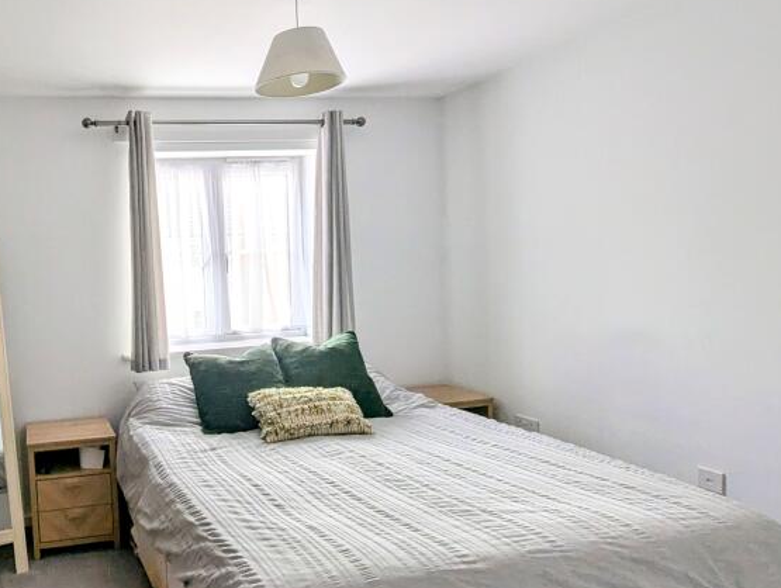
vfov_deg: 56.9
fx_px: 542
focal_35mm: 24
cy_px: 296
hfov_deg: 63.4
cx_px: 125
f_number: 2.2
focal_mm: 1.95
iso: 89
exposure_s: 1/32.8
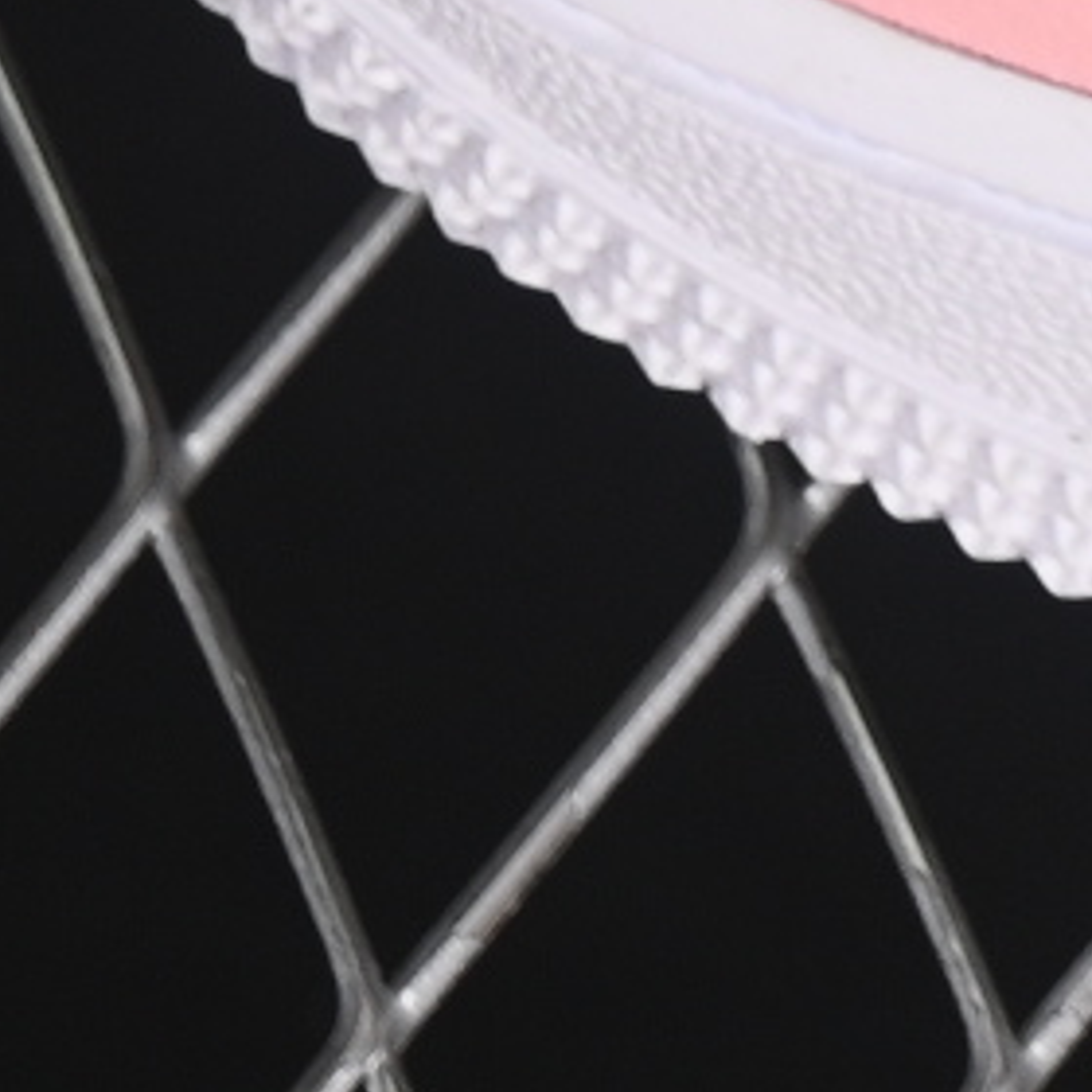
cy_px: -2453
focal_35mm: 634
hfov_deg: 2.7
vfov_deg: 2.7
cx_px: 4025
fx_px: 22628
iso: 160
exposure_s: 1/80
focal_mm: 50
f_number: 7.1
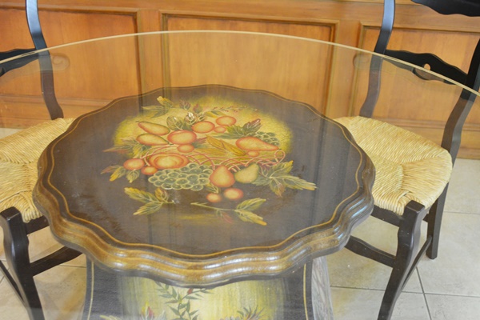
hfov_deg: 46.4
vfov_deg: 31.9
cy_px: 160
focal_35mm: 42
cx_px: 240
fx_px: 560
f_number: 4.5
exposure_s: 1/30
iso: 2200
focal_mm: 28
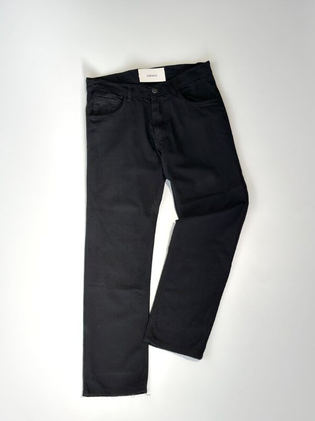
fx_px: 582
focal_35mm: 48
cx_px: 158
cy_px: 210
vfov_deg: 39.7
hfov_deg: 30.3
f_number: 1.78
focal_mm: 6.86
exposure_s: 1/927
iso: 80
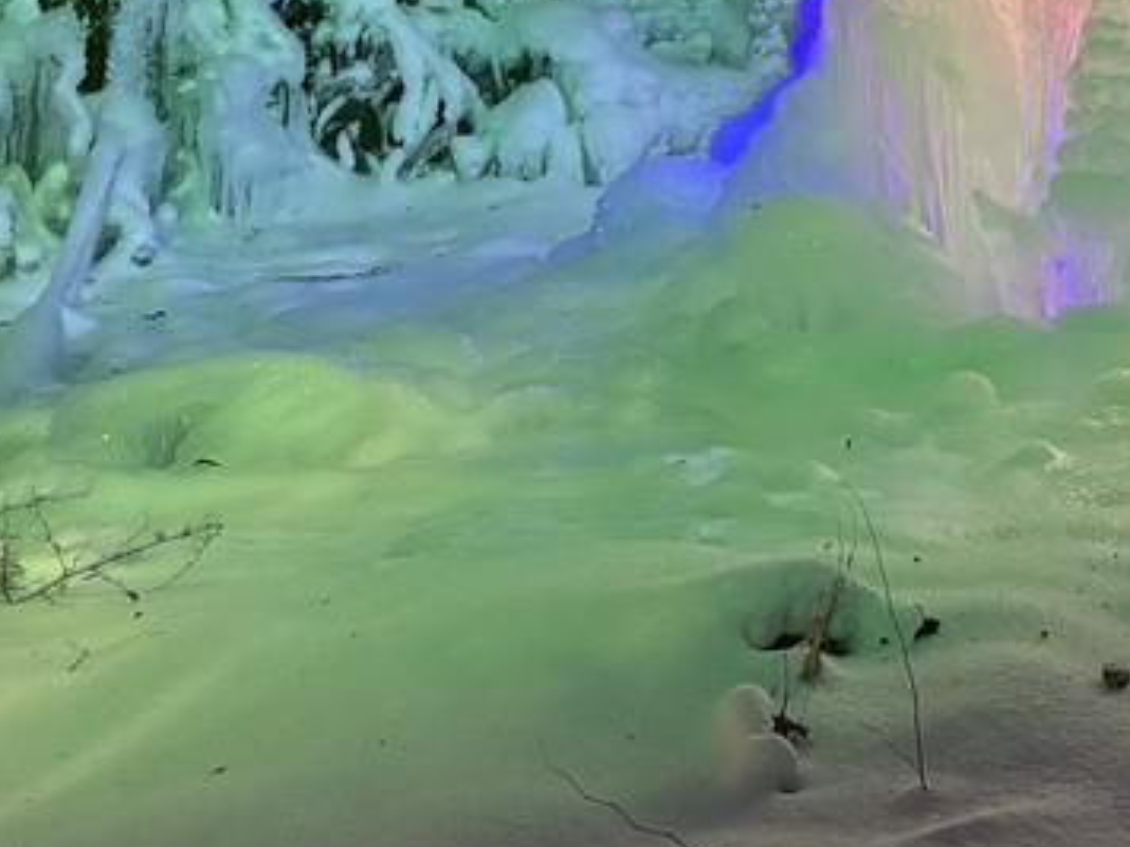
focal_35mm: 73
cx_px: 1536
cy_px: -305
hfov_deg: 23.1
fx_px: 2383
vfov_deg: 18.5
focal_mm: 5.96
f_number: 1.6
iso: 500
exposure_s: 1/40
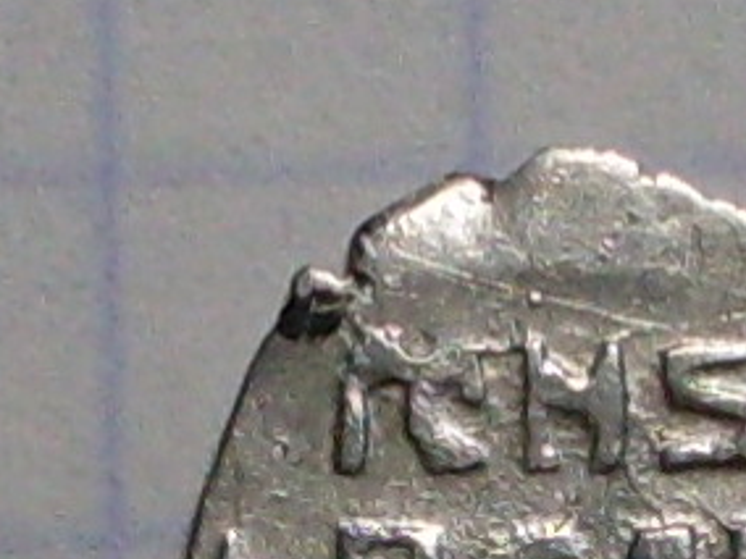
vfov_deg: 16.0
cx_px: 538
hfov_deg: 21.6
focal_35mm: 90
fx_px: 1940
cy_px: 590
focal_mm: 6.3
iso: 80
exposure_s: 1/250
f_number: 2.8
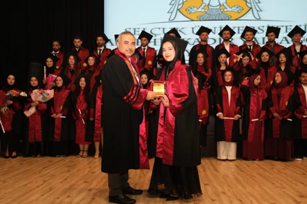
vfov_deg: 42.3
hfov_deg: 60.3
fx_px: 264
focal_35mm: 31
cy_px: 102
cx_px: 154
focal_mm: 20.6
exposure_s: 1/160
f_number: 2.8
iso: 1250
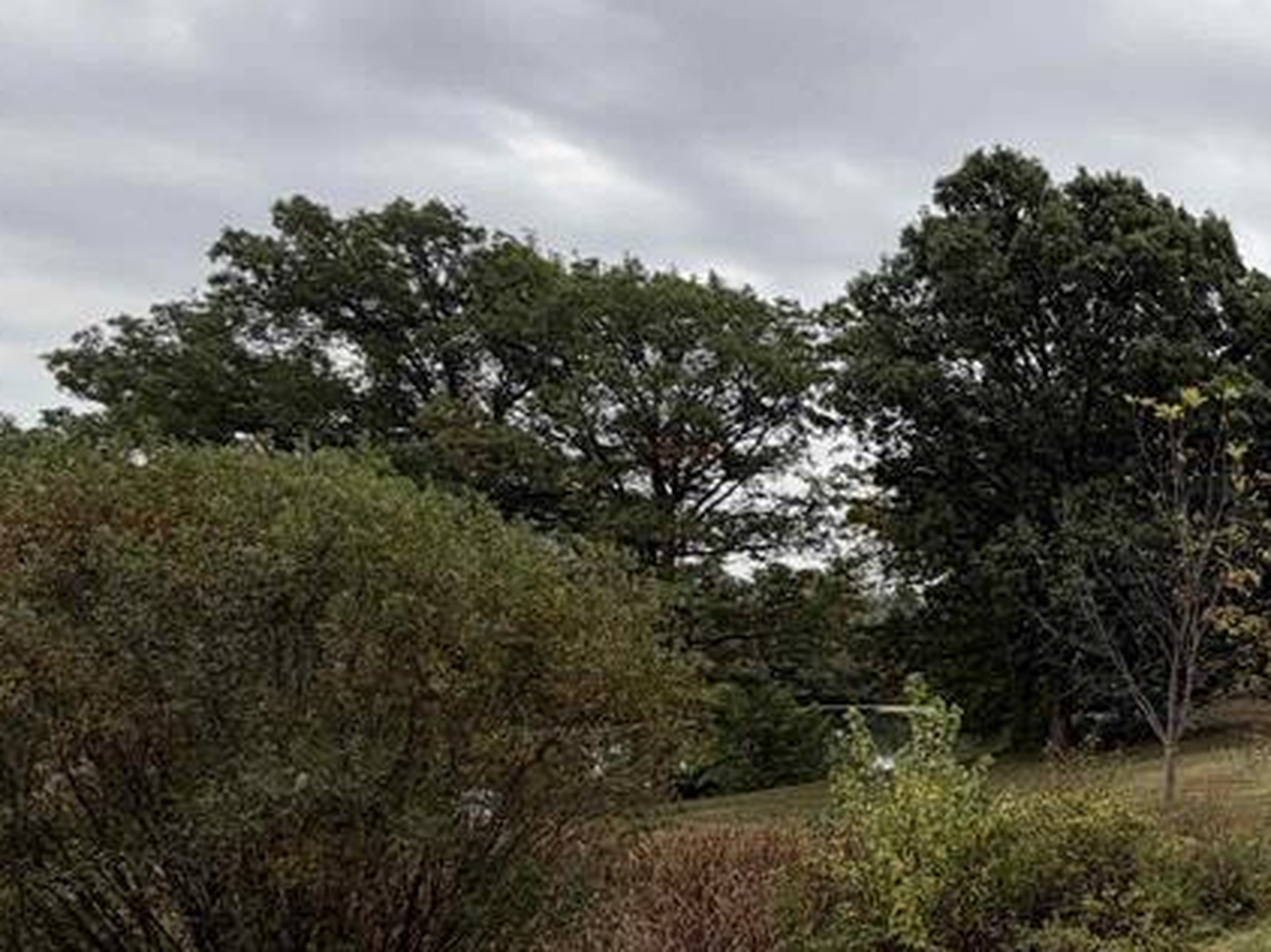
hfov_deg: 40.5
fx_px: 1248
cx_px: 1473
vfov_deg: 41.0
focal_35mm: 34
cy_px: 669
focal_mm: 2.22
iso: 50
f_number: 2.2
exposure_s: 1/502
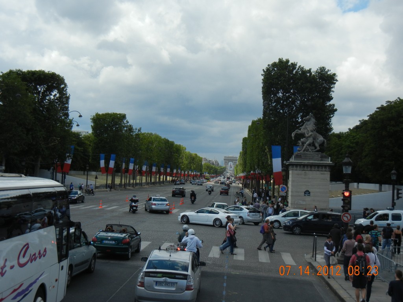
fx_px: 605
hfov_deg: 36.8
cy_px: 151
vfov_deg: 28.0
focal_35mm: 52
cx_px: 202
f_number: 7.8
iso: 160
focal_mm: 9.3
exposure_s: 1/397
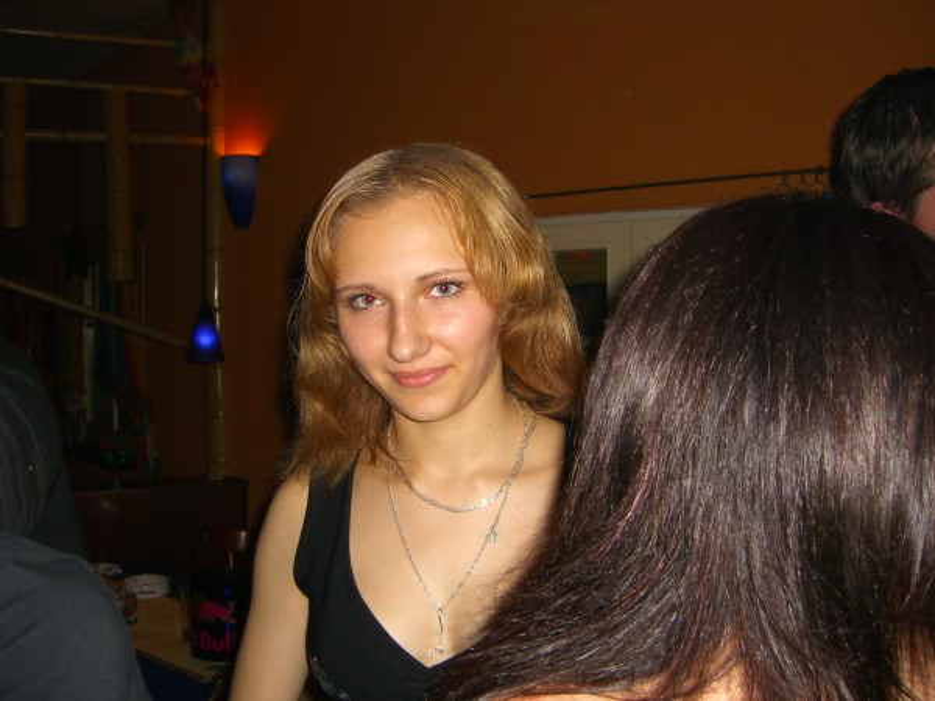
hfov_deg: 49.0
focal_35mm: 38
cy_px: 350
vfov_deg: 37.7
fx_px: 1026
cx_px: 468
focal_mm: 7.9
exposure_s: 1/60
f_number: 2.8
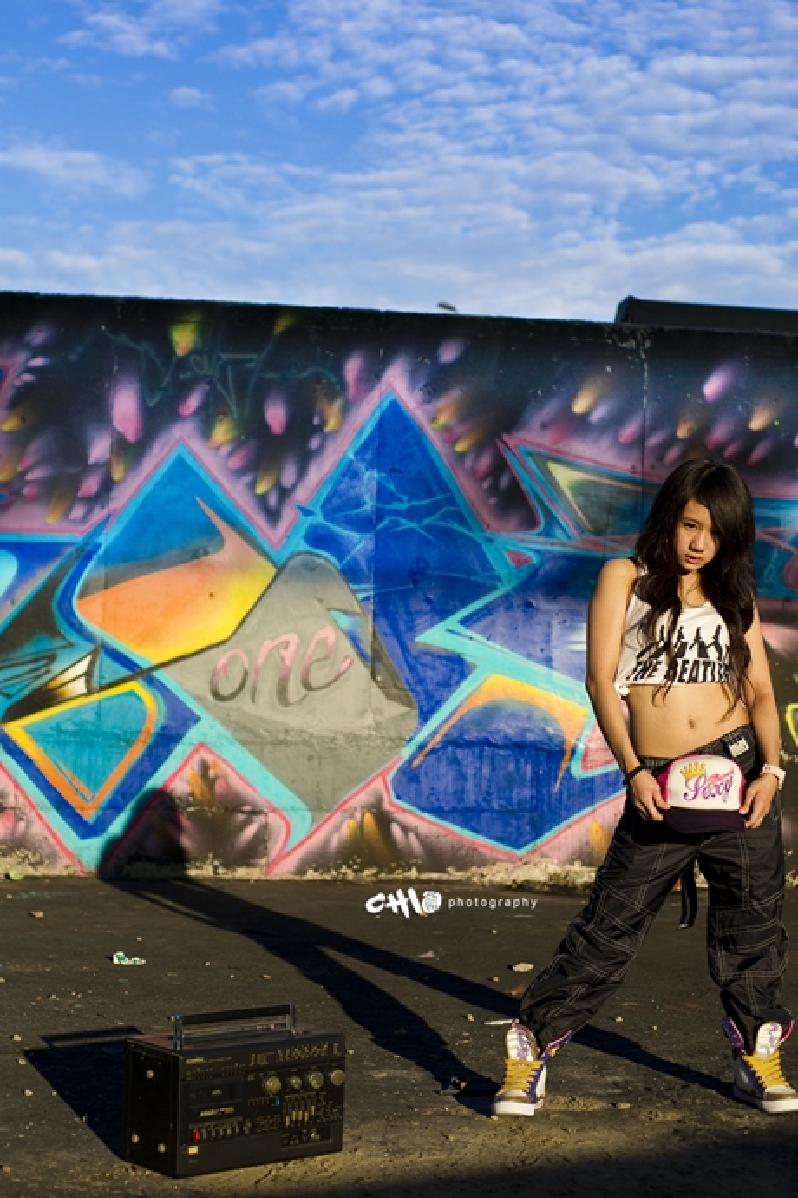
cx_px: 426
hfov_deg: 23.4
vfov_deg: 34.4
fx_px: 1928
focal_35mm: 58
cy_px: 517
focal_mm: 50
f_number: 3.5
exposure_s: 1/1000
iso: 100
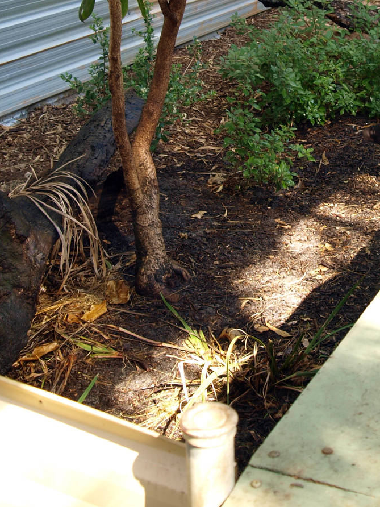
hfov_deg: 23.7
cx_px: 298
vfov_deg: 30.6
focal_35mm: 61
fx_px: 893
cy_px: 77
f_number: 5.6
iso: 160
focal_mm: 17
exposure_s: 1/25
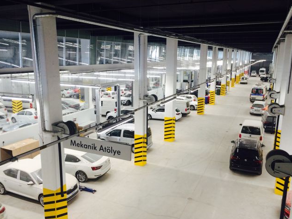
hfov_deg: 59.9
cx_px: 150
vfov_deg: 46.9
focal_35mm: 30
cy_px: 110
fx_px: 253
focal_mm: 4.15
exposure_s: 1/30
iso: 50
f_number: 2.2
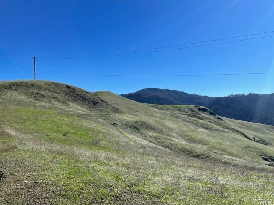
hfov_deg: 67.3
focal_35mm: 26
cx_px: 137
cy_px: 102
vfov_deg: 53.1
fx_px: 206
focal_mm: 5.1
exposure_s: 1/4202
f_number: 1.6
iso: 32
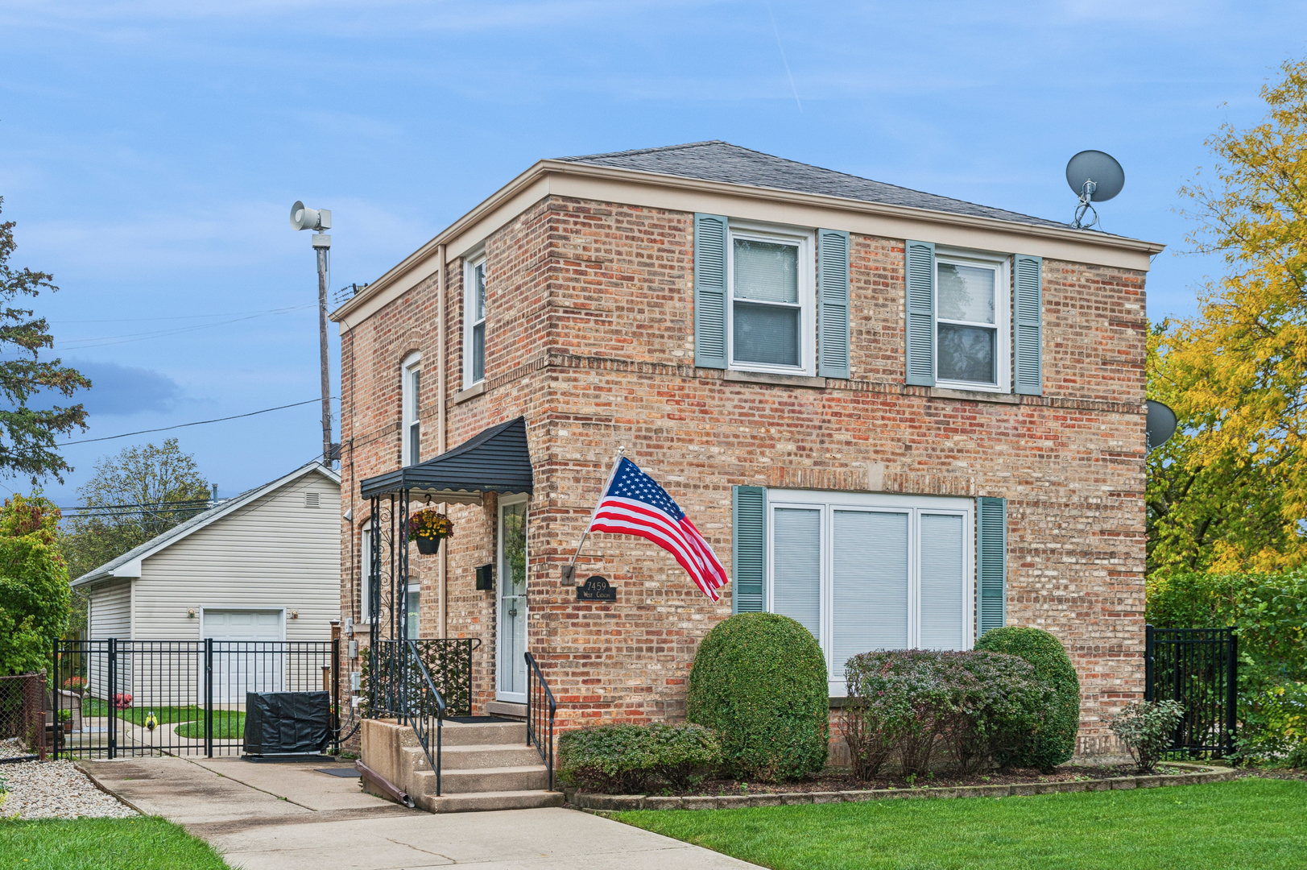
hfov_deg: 44.5
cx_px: 654
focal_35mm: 44
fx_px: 1596
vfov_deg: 30.5
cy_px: 435
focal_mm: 44
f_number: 8
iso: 400
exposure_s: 1/320
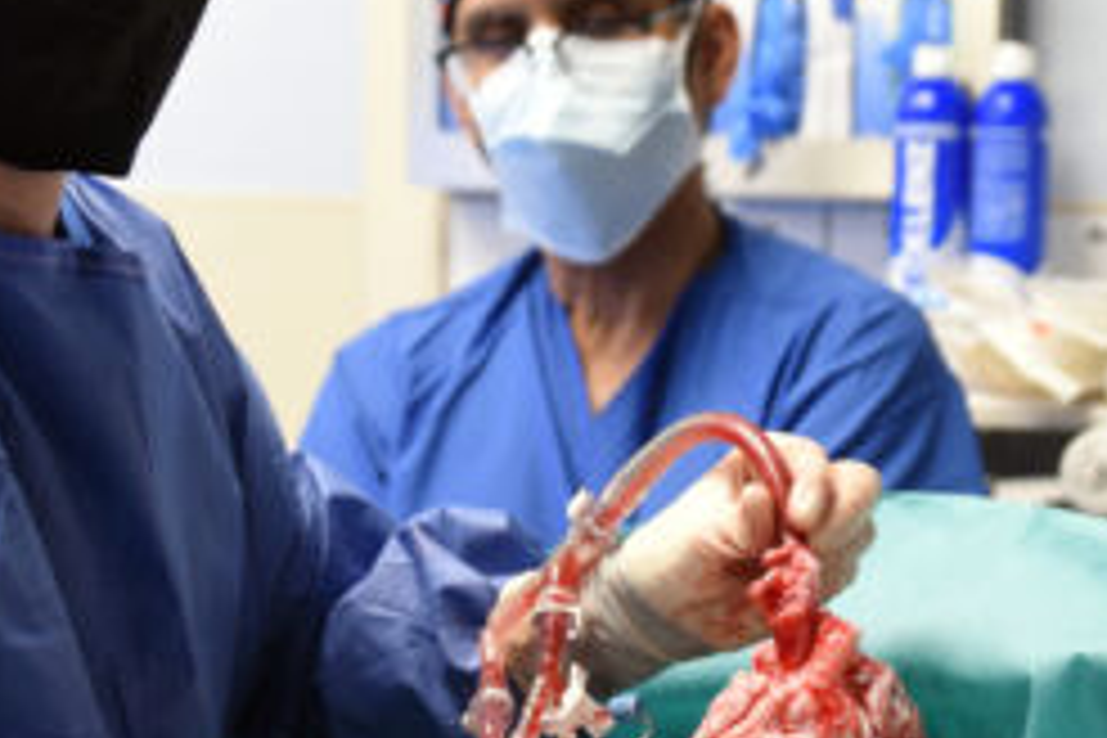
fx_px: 3106
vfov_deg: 13.4
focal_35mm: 101
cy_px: 666
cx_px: 918
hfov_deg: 20.0
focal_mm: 31
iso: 640
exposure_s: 1/100
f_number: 3.2
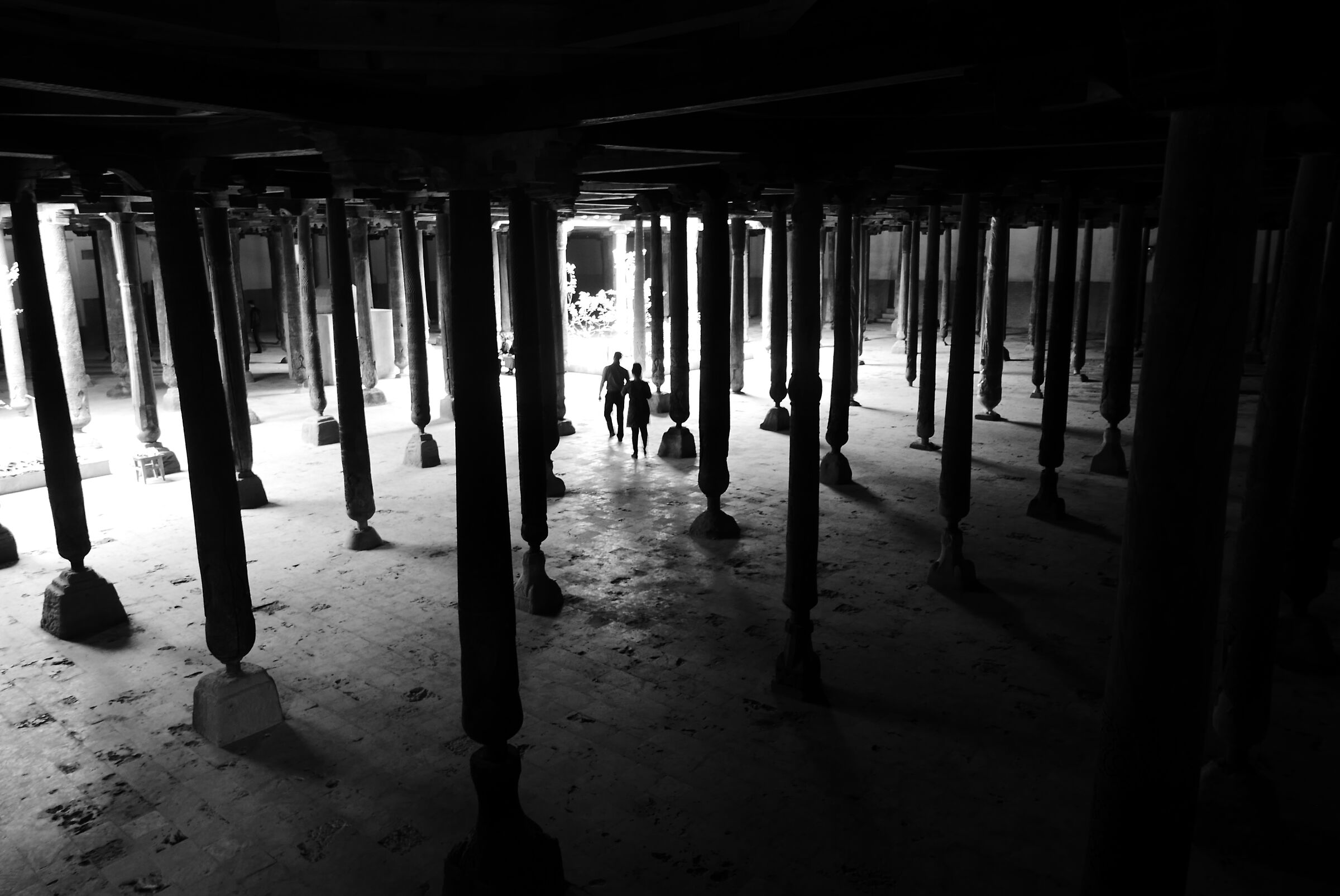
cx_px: 670
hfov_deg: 73.7
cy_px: 448
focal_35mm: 24
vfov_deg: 53.2
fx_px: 894
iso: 200
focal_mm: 10.9
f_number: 3.5
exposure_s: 1/4
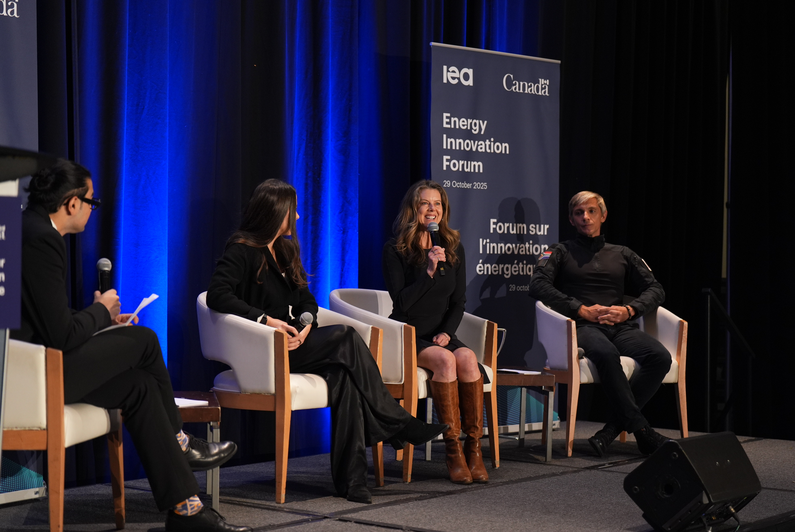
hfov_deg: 28.8
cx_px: 398
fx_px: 1547
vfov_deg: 19.5
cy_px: 266
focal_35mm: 70
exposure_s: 1/250
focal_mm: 70
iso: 1600
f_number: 2.8
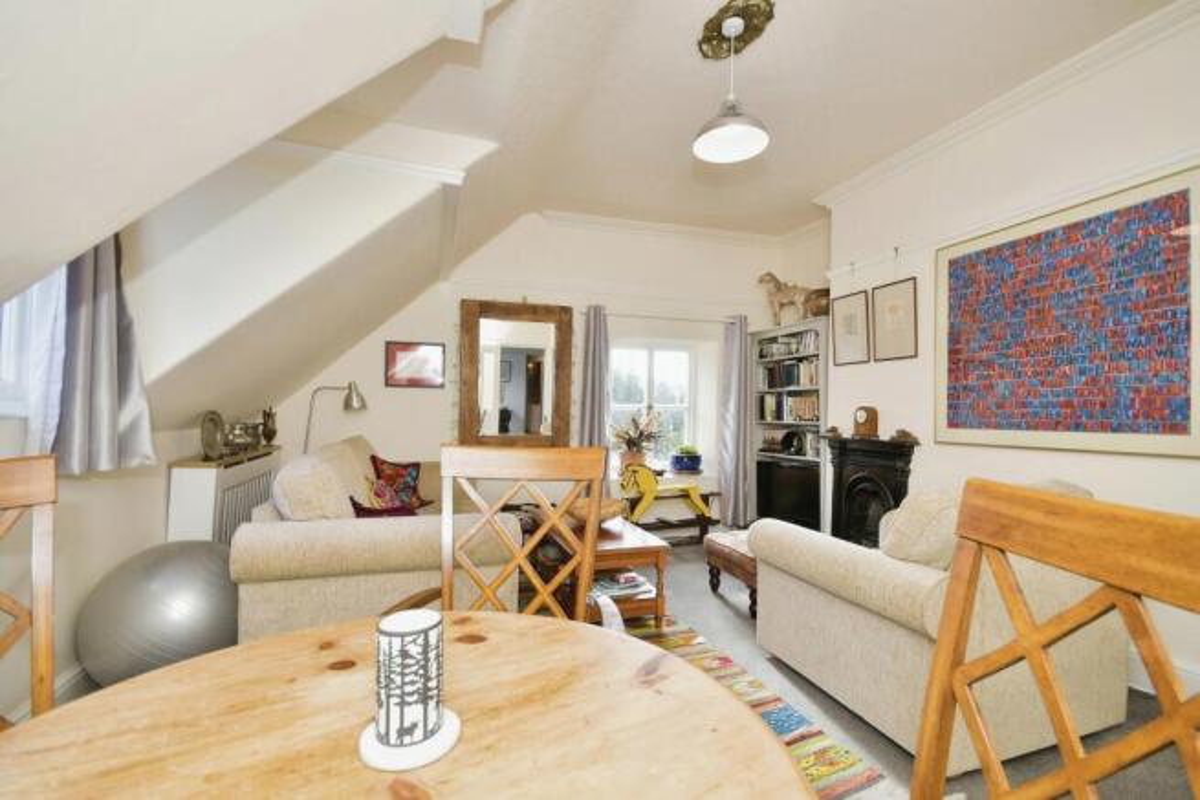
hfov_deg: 100.4
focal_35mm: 15
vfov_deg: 77.4
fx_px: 500
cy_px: 400
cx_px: 600
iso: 400
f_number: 8
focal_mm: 10
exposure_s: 1/60
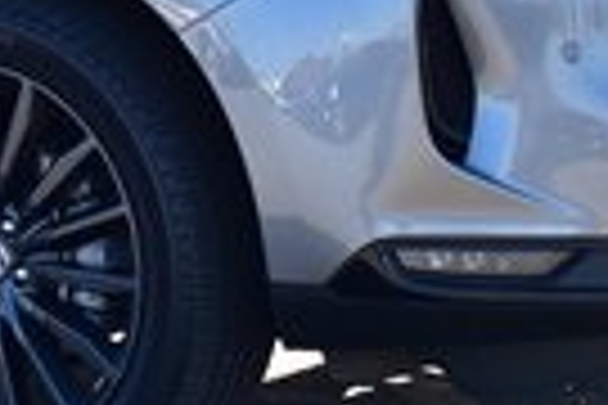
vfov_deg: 7.7
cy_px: -418
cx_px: -198
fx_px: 2888
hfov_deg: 11.7
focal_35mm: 171
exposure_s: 1/160
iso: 100
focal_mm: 24
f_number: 6.3
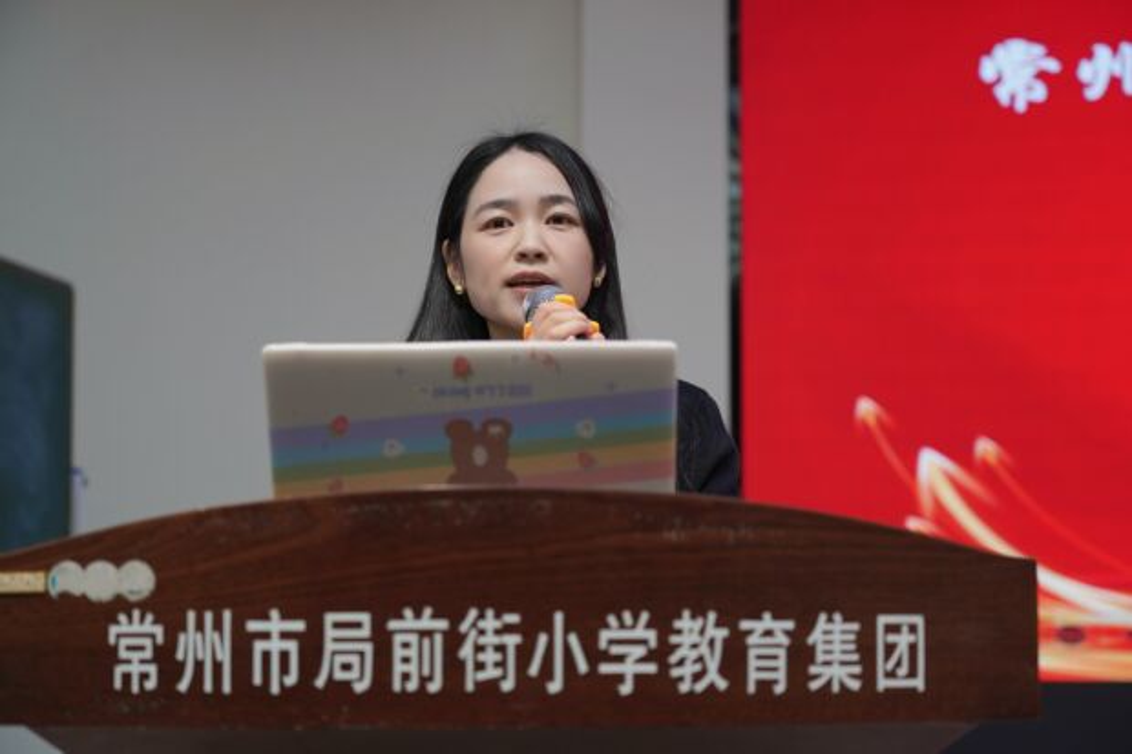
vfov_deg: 21.6
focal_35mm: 63
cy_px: 377
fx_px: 1980
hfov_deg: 31.9
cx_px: 566
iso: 500
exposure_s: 1/160
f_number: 4
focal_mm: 63
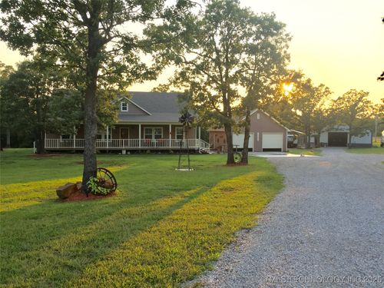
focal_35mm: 29
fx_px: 322
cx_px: 192
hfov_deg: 61.7
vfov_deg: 48.2
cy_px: 144
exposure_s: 1/380
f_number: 2.2
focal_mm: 4.15
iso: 32
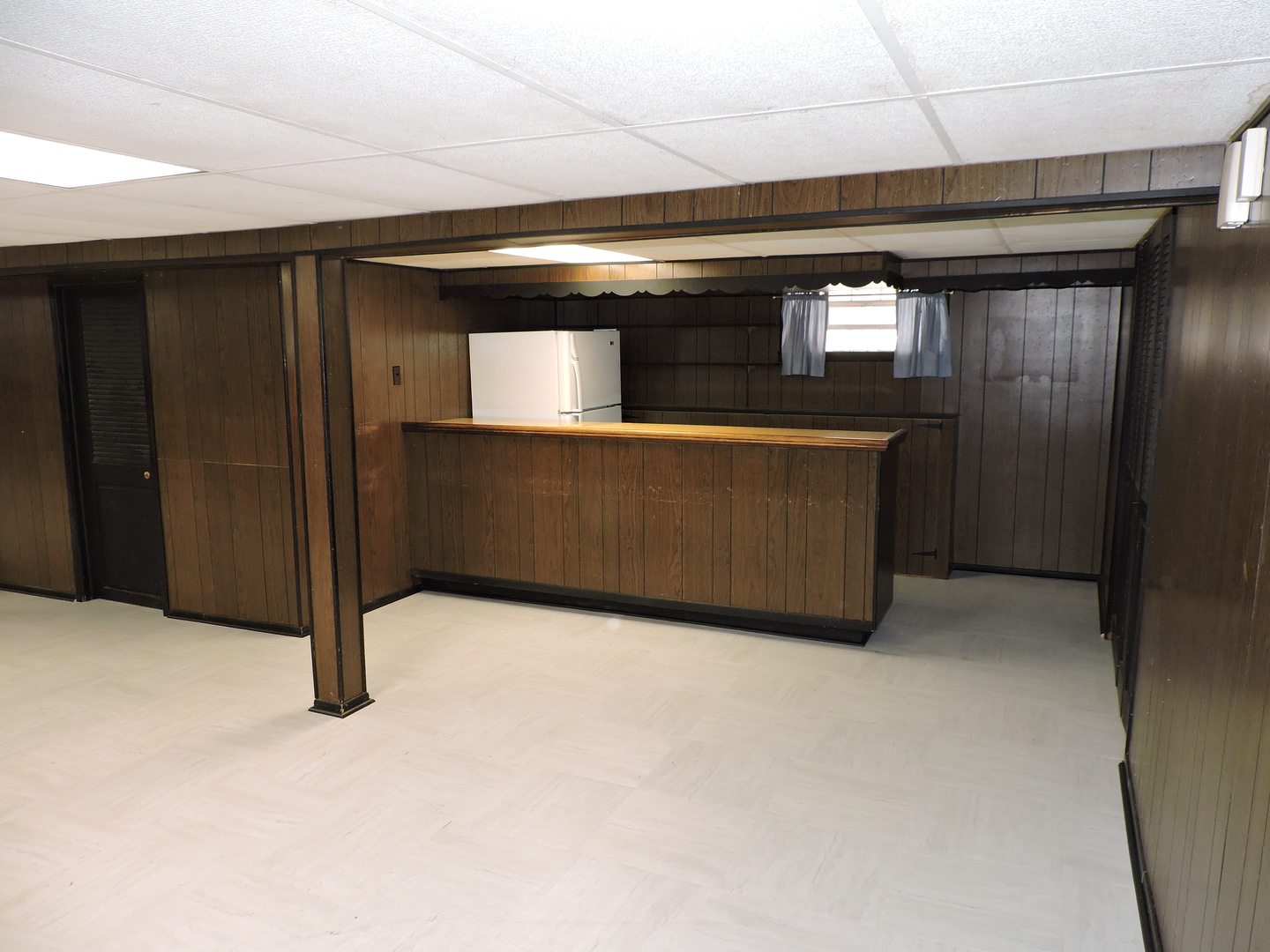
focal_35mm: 24
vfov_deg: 56.8
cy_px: 476
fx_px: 881
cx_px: 635
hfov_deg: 71.6
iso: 200
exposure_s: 1/30
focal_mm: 4.3
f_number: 3
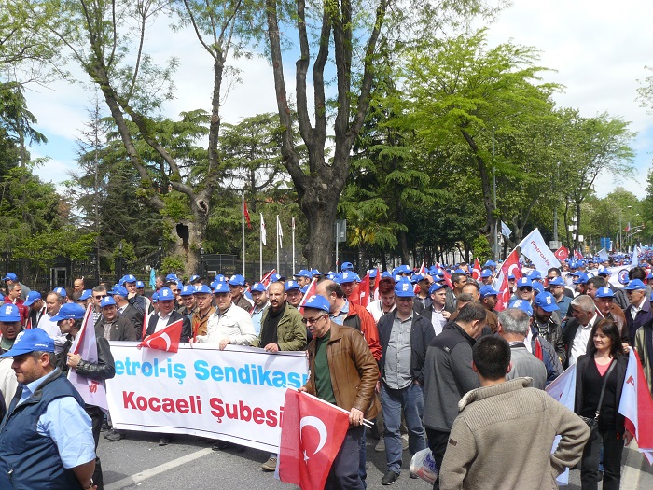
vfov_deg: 39.7
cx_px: 326
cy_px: 245
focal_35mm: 36
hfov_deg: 51.4
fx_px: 679
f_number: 5.6
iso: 100
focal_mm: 6
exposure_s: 1/250
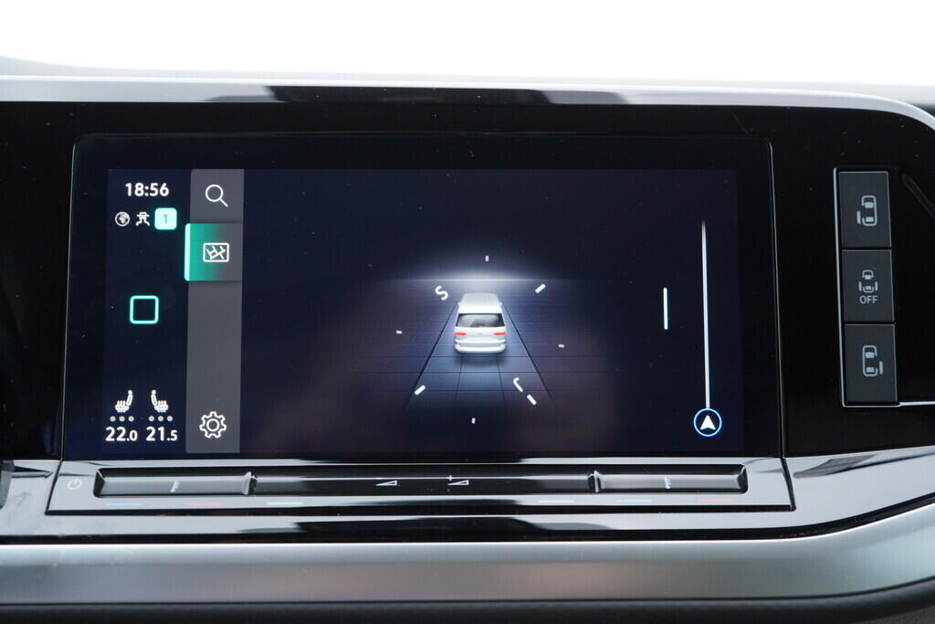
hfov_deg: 53.1
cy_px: 312
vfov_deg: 36.9
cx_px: 468
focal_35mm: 36
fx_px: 935
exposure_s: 1/40
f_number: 2.8
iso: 160
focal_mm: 24
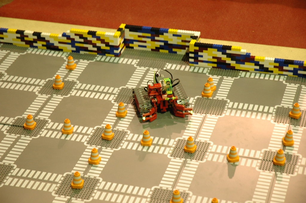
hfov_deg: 19.5
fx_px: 891
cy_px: 102
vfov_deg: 13.0
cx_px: 153
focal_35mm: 105
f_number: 5
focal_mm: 70
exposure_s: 1/10
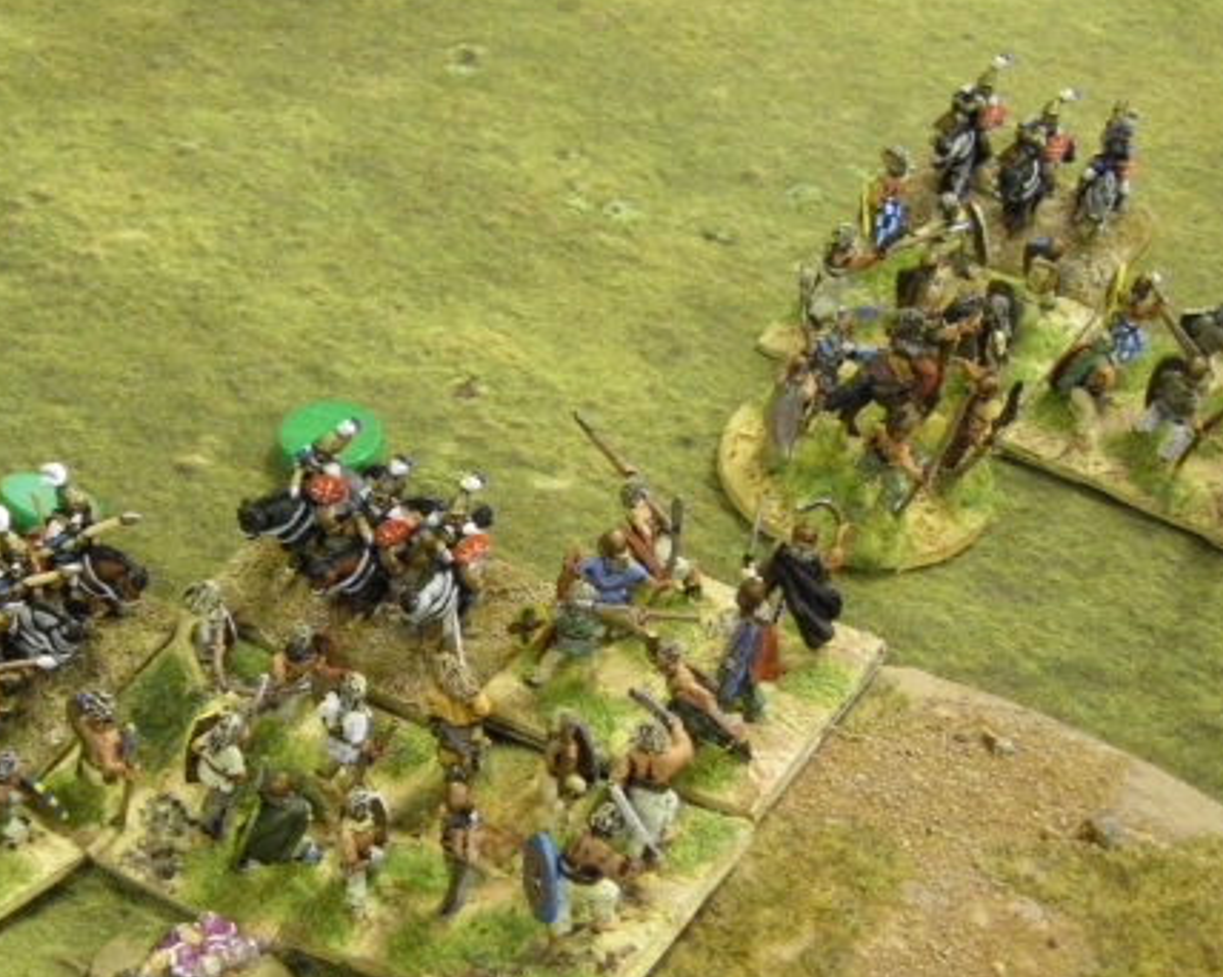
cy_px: 540
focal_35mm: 67
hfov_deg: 27.9
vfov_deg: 22.8
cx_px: 290
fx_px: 2424
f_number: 3.5
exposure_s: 1/40
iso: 800
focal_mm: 6.3
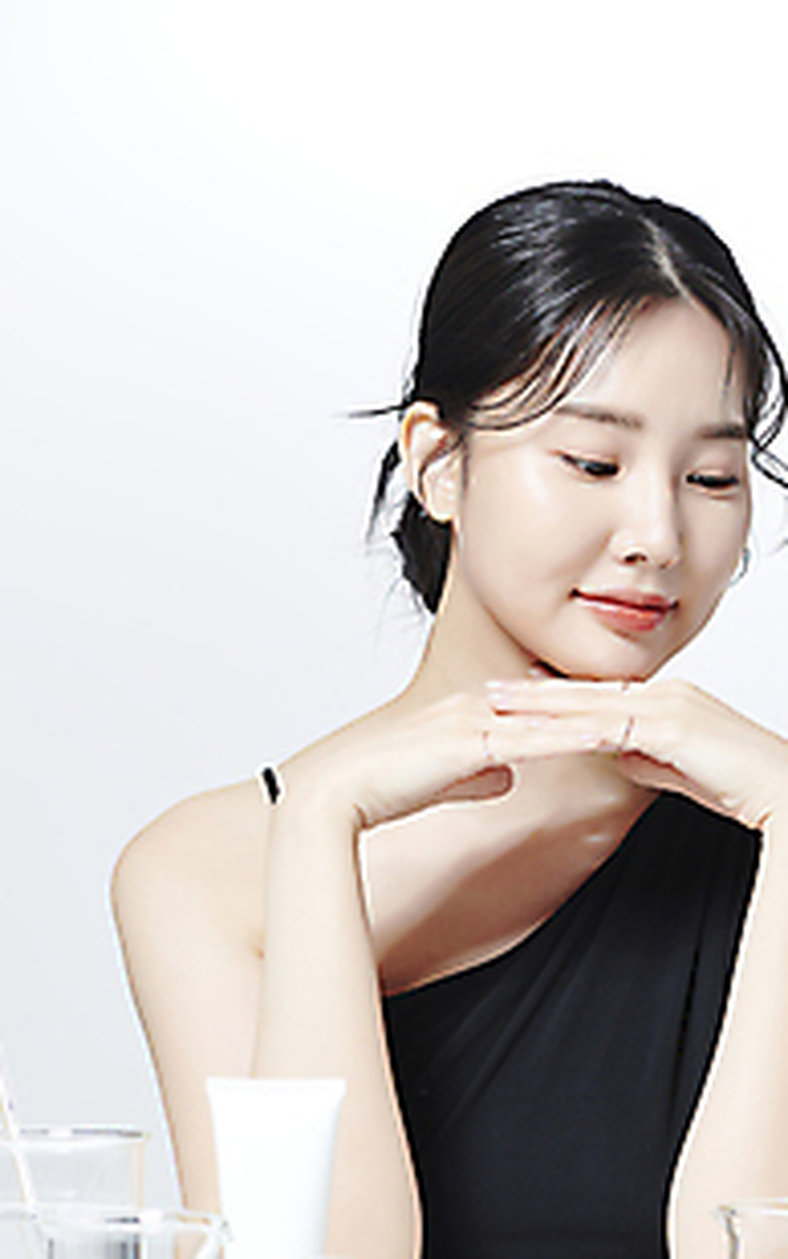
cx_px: 510
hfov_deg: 9.5
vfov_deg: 15.1
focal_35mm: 138
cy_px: 670
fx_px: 4737
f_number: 13
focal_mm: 105
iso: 64
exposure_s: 1/125
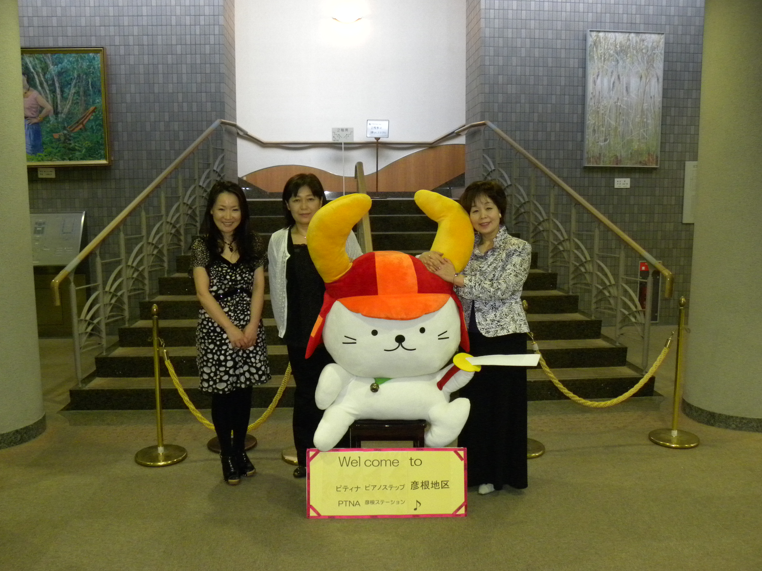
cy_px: 285
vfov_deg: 45.4
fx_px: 682
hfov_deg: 58.3
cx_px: 372
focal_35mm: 31
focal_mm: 5.2
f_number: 2.8
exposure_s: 1/30
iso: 400
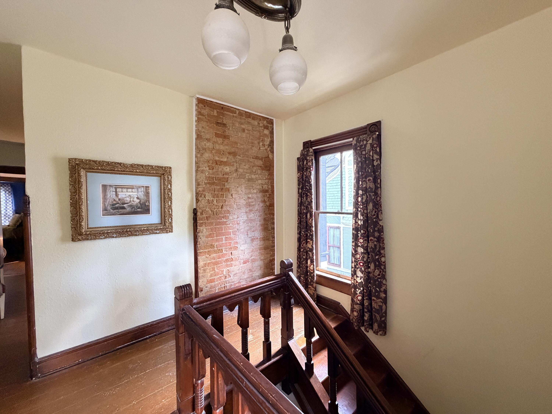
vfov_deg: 85.7
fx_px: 223
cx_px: 276
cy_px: 207
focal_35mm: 14
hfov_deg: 102.1
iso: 640
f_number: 2.2
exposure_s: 1/60
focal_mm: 2.22
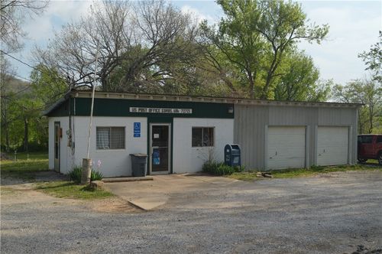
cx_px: 191
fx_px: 413
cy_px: 127
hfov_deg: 49.6
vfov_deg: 34.1
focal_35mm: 39
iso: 100
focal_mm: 26
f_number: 8
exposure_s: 1/250
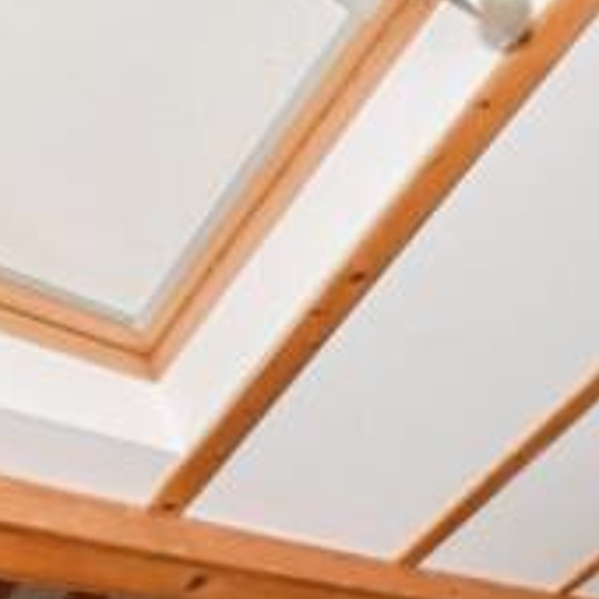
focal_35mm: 49
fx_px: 959
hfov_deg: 33.2
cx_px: 514
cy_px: 756
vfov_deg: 29.0
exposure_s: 1/60
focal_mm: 10
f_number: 18
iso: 1000
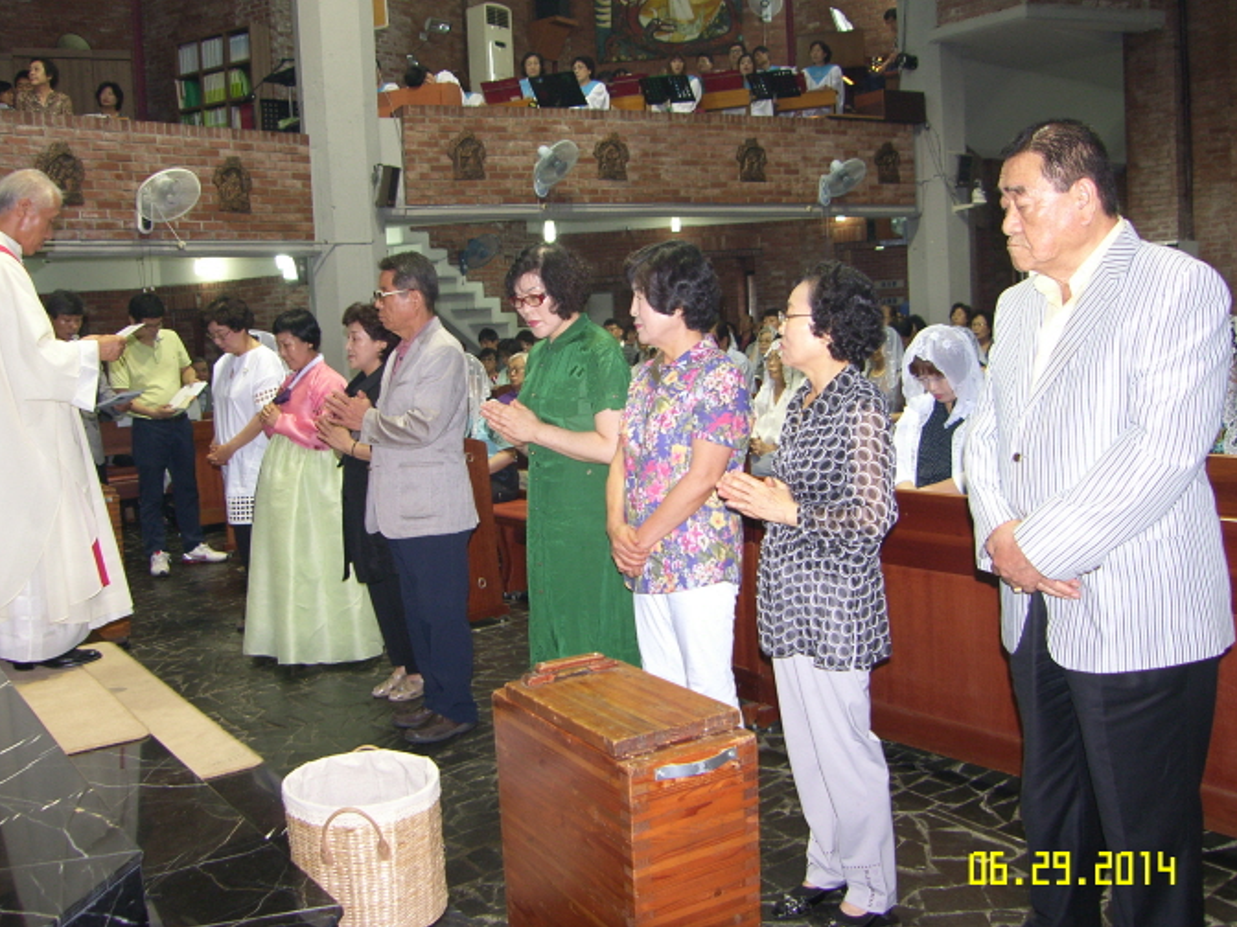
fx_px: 1072
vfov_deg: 46.8
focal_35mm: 30
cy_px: 454
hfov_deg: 60.0
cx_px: 598
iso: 100
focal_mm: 7.4
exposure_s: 1/30
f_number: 2.2
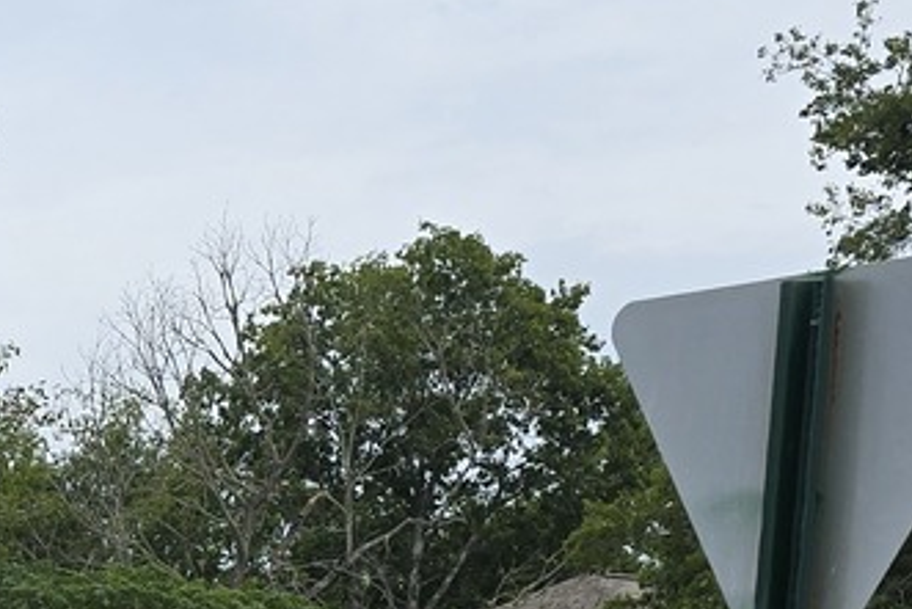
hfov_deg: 17.7
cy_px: 1064
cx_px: -433
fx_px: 2636
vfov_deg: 12.2
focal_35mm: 104
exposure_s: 1/854
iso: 12
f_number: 1.7
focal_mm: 6.3
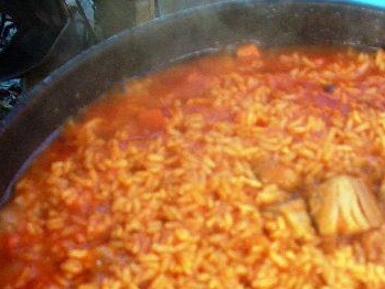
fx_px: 857
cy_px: 310
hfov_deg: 25.0
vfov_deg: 18.5
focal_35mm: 77
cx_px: 289
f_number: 2.6
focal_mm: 5.8
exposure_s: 1/80
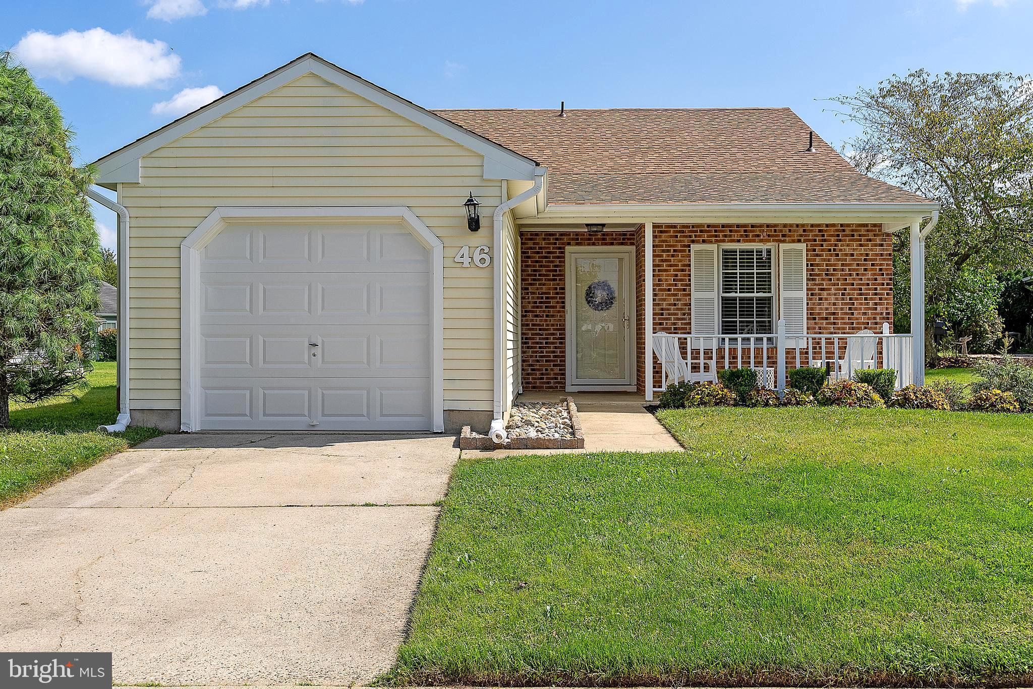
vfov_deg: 35.1
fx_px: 1091
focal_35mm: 38
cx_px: 516
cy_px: 344
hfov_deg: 50.7
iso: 250
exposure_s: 1/800
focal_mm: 38
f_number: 8
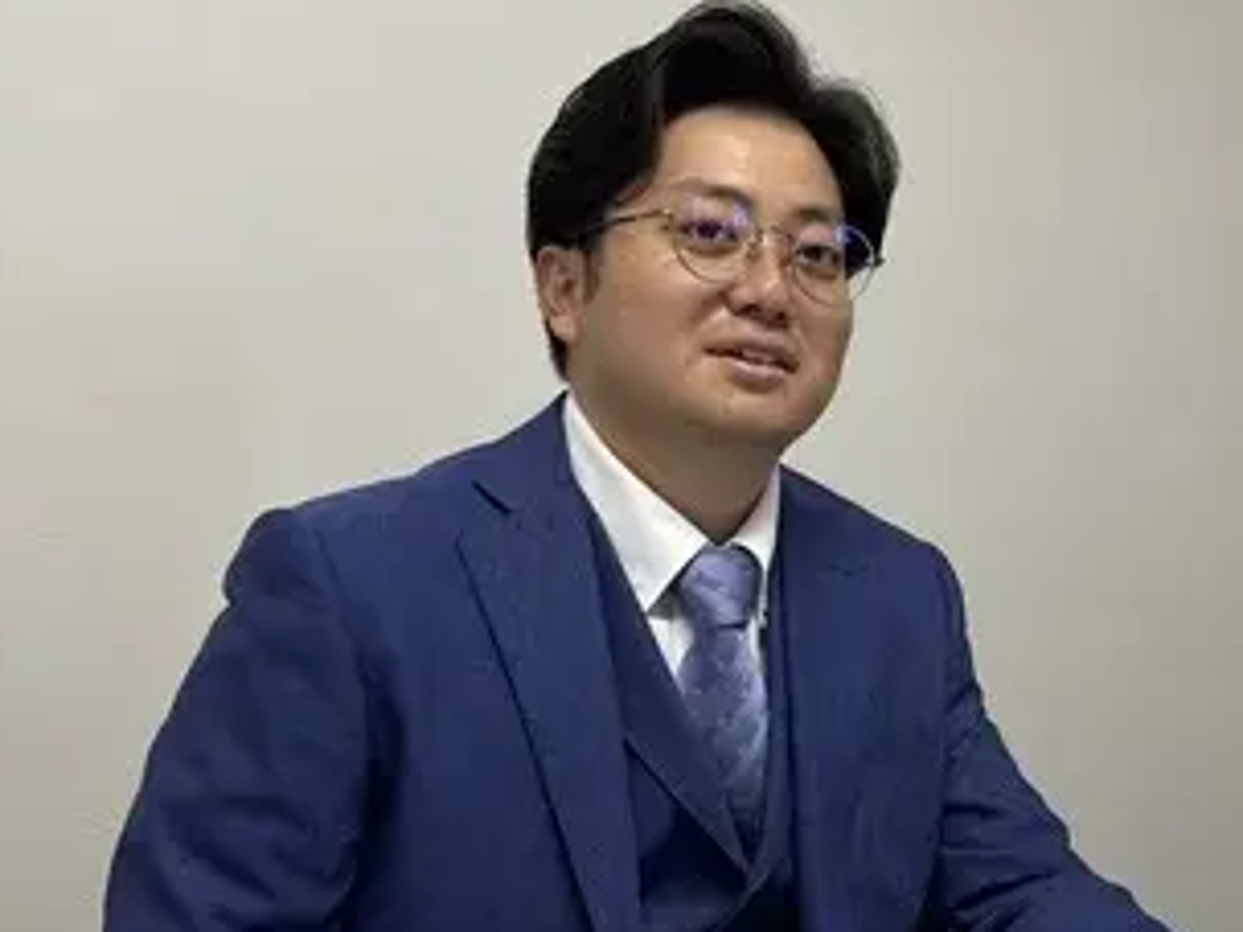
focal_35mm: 55
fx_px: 1974
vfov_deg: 26.5
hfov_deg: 34.4
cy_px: 546
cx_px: 898
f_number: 1.6
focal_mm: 5.96
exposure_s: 1/100
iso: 100
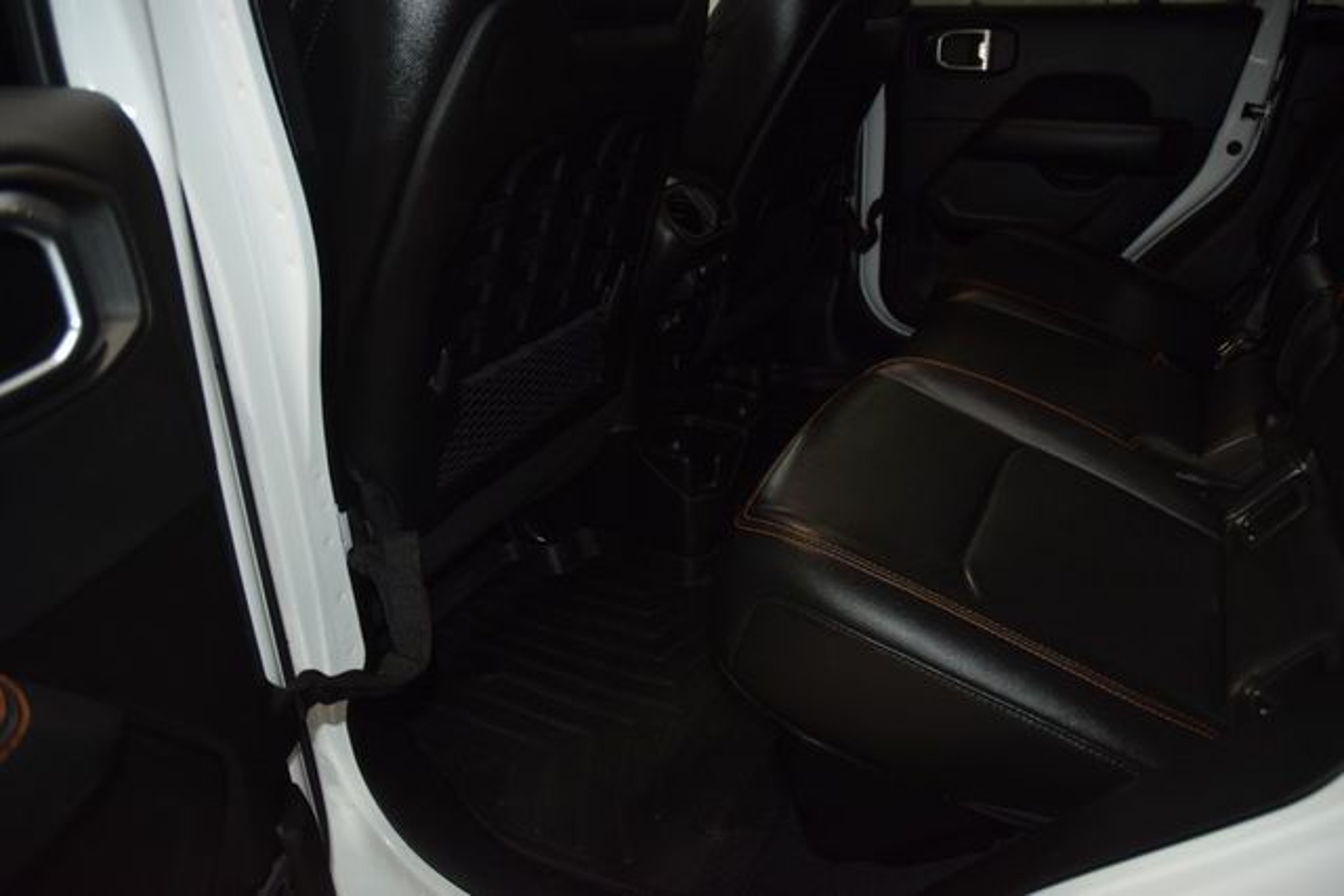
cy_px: 448
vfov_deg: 48.0
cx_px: 672
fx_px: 1008
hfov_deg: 67.4
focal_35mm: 27
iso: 800
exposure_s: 1/60
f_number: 3.5
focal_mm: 18
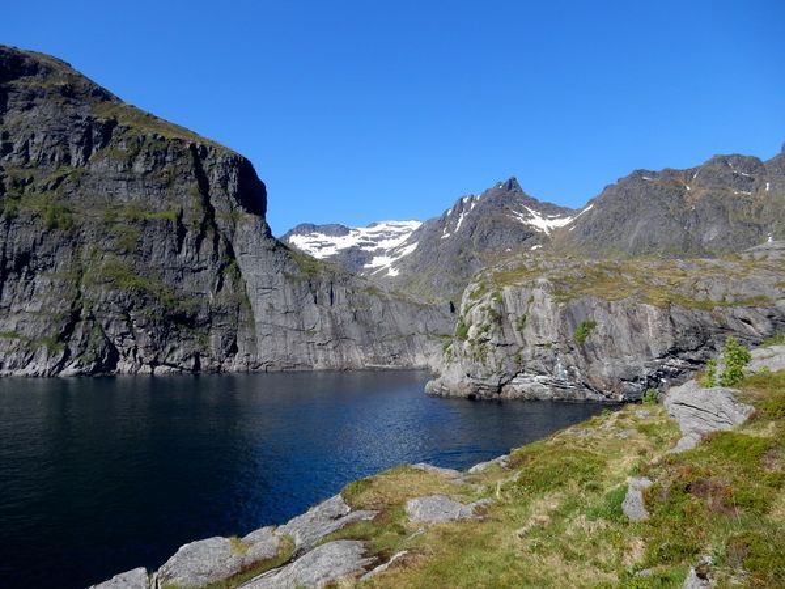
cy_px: 294
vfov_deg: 54.9
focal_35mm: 25
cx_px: 392
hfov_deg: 69.4
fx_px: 567
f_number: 3.7
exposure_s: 1/1000
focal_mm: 4.5
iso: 125
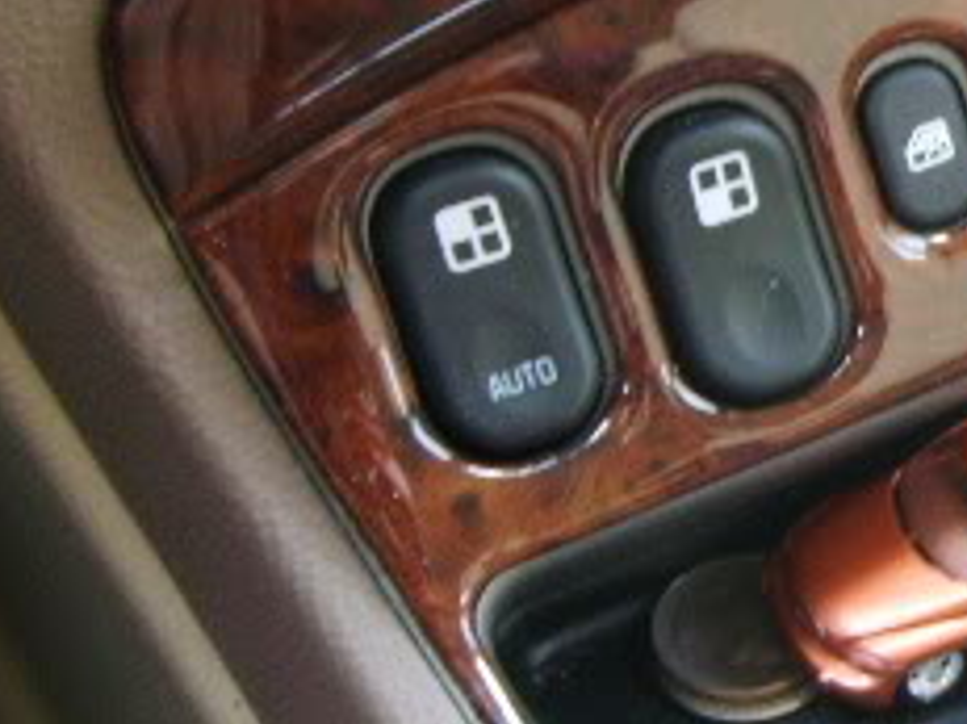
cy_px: 226
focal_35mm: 97
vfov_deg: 15.2
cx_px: 1298
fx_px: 2708
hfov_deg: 18.6
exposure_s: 1/15
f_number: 2.8
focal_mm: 5.8
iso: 139
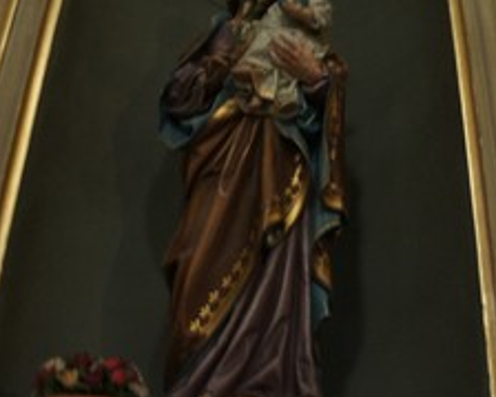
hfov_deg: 35.9
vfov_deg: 29.0
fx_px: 763
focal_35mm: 52
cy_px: 144
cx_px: 292
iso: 1600
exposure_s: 1/8
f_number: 3.5
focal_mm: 18
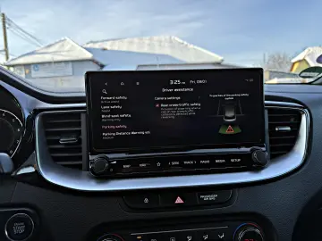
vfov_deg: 56.8
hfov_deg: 71.6
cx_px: 161
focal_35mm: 24
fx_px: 223
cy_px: 120
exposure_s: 1/664
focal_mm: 6.76
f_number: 1.78
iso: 80
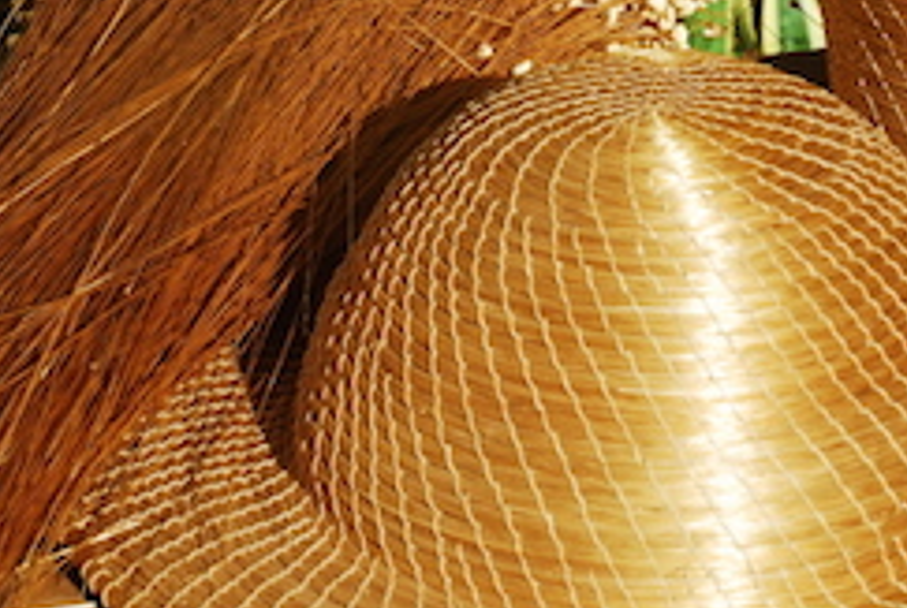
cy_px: 30
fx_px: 3256
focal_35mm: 129
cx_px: 545
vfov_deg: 10.6
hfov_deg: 15.8
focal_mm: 38
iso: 100
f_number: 11
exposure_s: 1/100
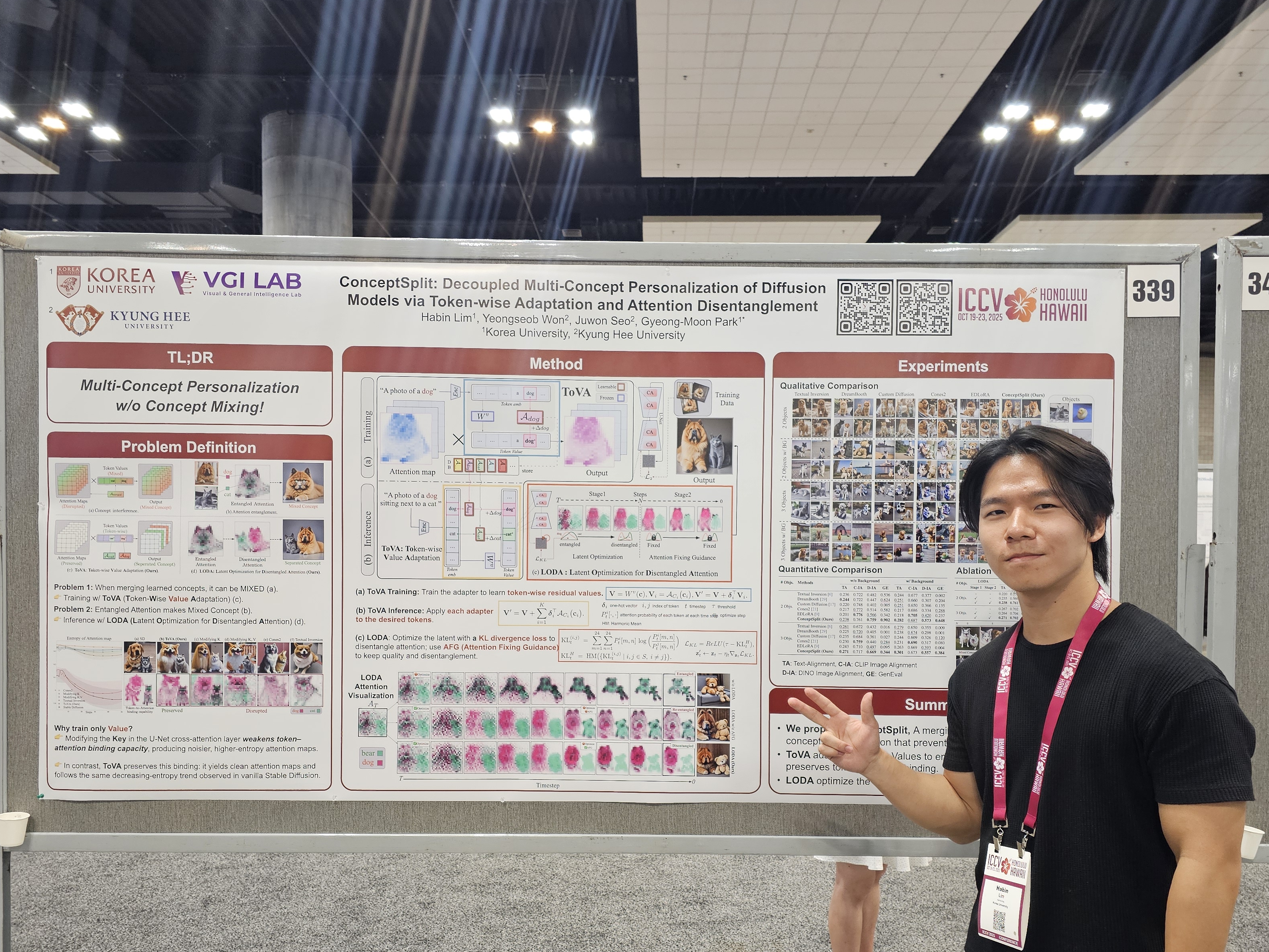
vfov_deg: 48.0
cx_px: 635
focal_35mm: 29
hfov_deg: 61.7
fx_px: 1063
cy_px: 563
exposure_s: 1/170
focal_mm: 6.3
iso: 500
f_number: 1.7
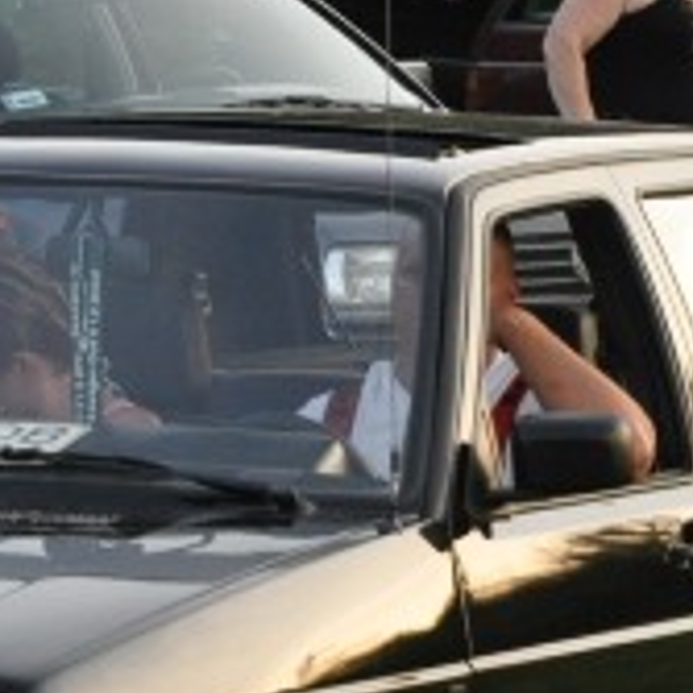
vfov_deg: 3.7
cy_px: 546
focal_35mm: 475
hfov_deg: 3.7
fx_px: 10759
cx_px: 643
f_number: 5.6
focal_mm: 78
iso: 800
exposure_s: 1/250
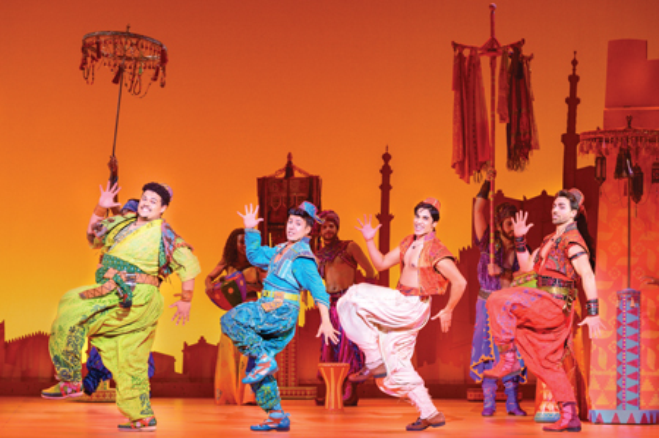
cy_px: 219
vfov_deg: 8.8
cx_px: 330
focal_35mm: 155
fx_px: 2834
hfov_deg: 13.3
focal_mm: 155
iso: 3200
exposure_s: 1/250
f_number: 5.6
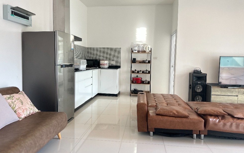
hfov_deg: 70.4
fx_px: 173
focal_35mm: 26
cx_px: 120
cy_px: 71
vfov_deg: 47.6
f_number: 1.78
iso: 200
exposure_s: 1/121
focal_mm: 6.86
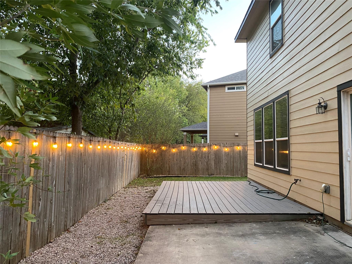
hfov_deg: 67.3
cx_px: 176
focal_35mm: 26
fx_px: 264
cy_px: 132
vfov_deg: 53.1
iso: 400
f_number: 1.8
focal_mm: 4.25
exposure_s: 1/40
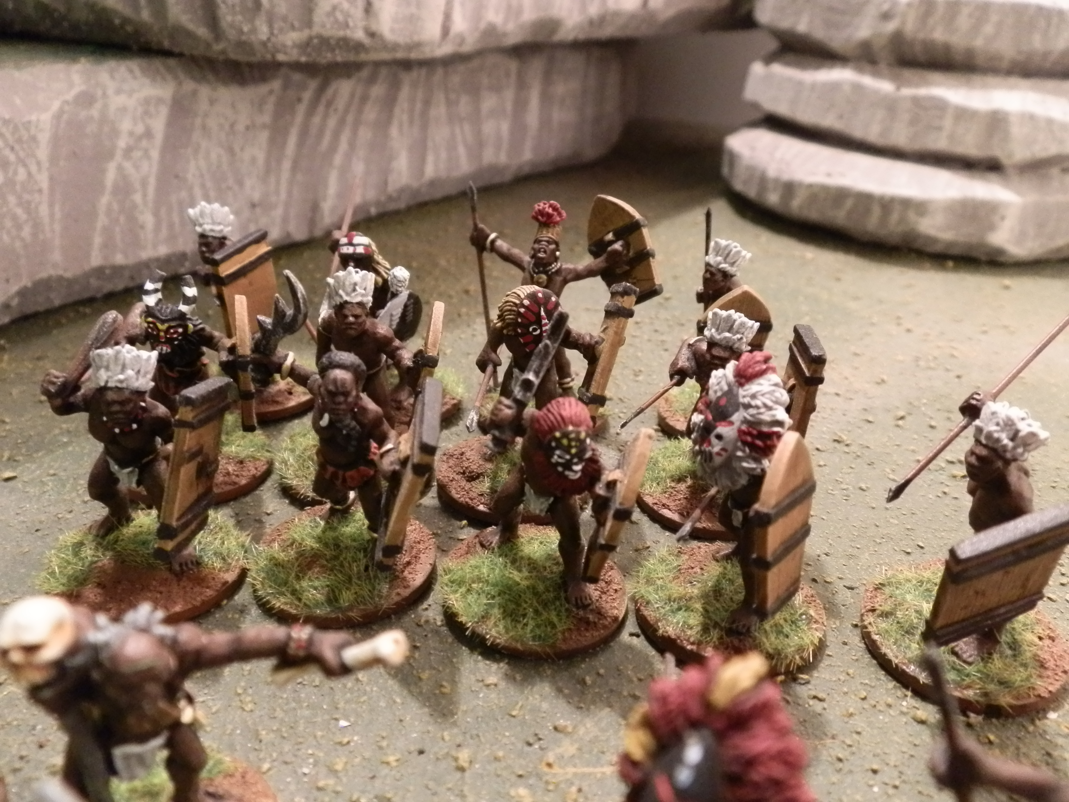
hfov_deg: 63.4
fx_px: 865
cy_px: 401
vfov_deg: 49.7
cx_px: 534
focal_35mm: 28
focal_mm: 5
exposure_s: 1/40
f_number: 3.1
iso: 400
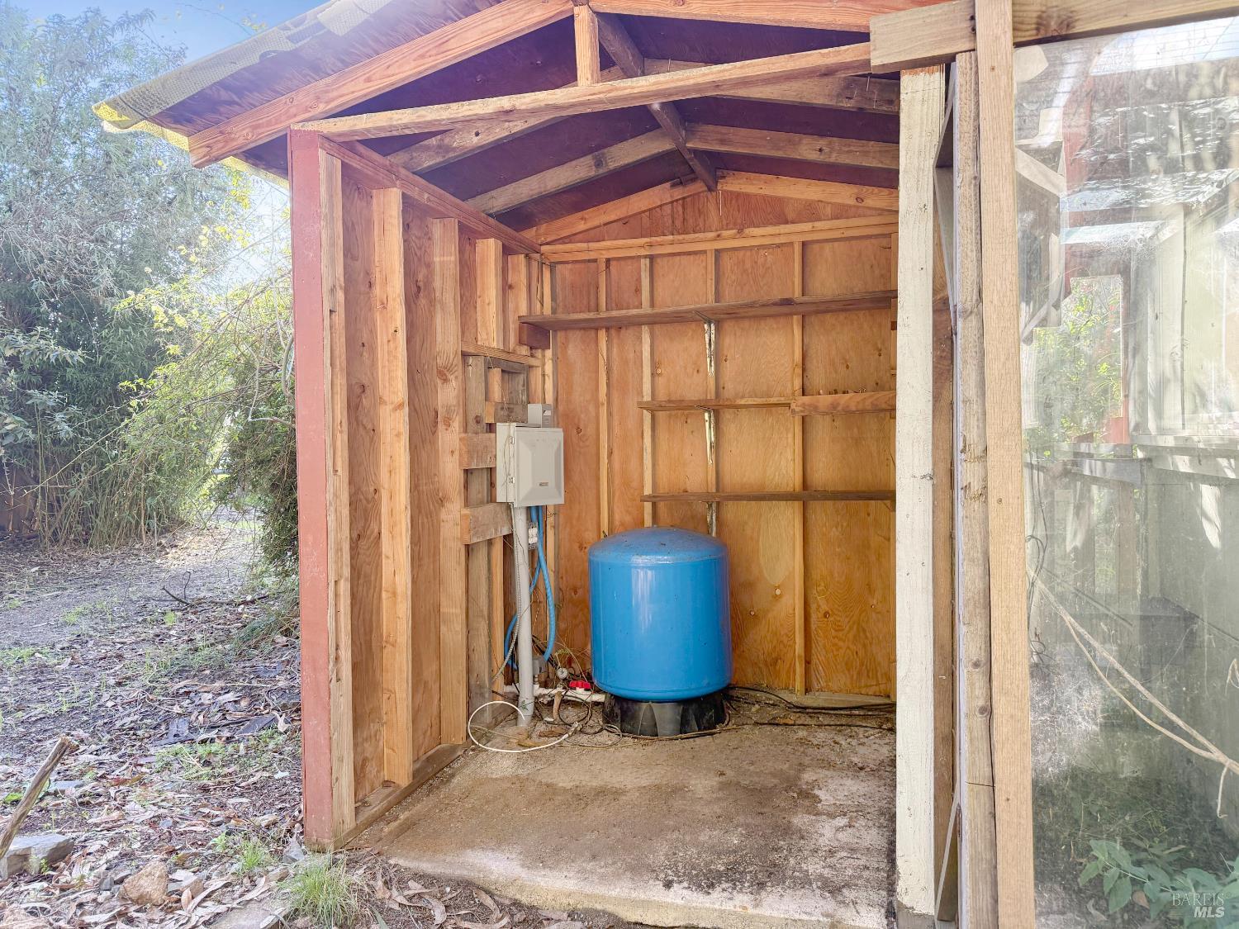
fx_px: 859
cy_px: 464
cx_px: 620
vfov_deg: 56.8
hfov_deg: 71.6
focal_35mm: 24
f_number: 1.78
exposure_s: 1/234
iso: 160
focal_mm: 6.76
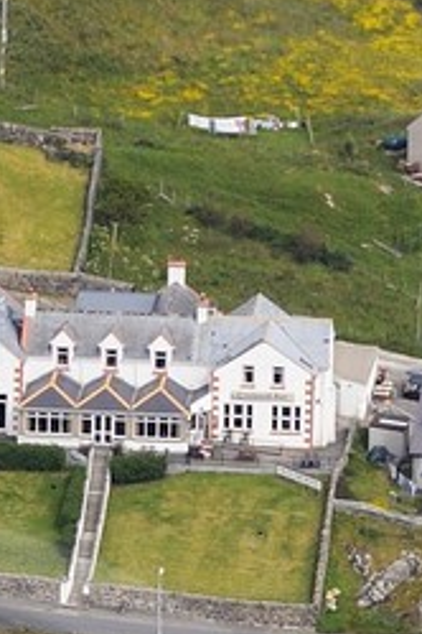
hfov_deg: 1.4
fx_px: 17512
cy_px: 1293
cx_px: -206
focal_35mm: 996
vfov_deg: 2.1
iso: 200
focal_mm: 155
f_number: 5.6
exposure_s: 1/800
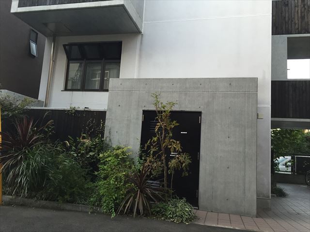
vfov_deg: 48.2
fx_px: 260
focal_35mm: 29
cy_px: 116
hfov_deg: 61.7
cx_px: 155
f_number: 2.2
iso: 80
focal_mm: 4.15
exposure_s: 1/30
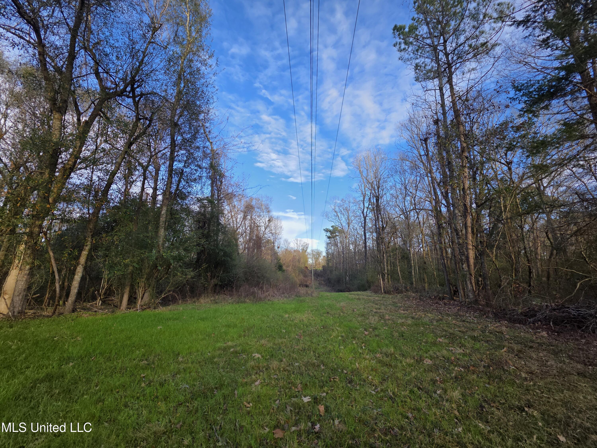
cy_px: 224
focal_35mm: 13
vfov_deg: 89.9
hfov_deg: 106.2
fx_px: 224
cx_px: 298
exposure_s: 1/720
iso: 40
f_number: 1.9
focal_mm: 2.2
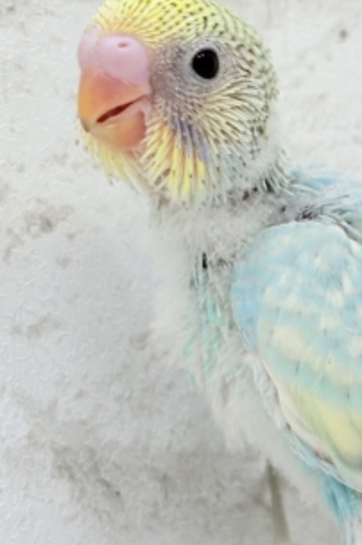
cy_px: 272
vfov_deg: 18.0
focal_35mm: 114
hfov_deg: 11.8
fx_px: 1723
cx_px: 376
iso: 80
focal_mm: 5.96
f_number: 1.6
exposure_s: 1/100
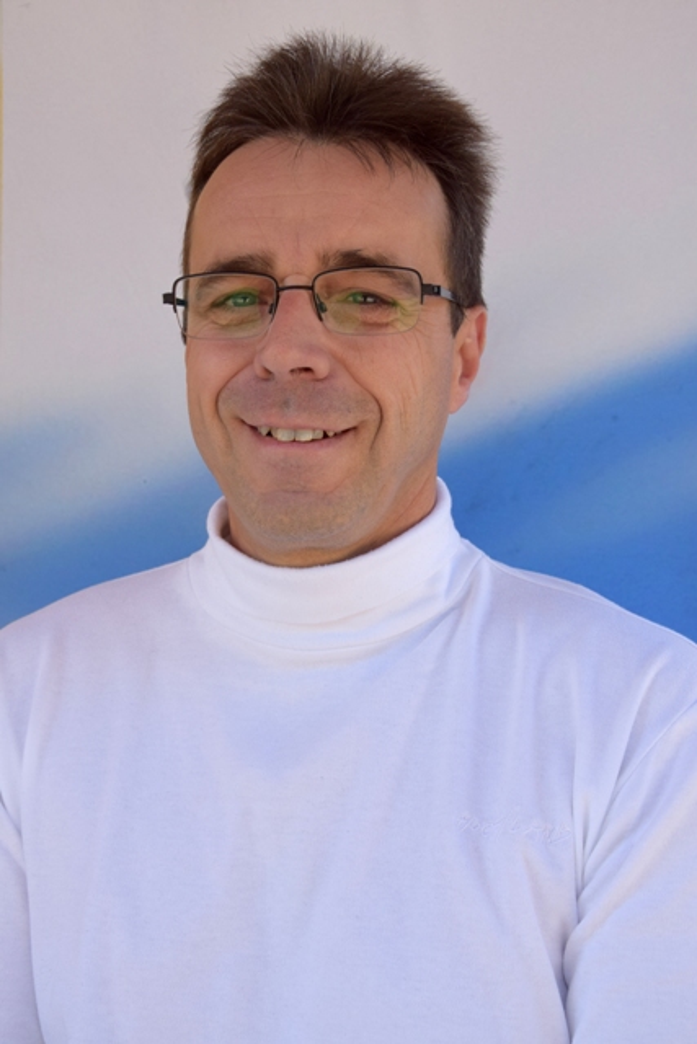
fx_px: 1480
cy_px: 522
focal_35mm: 51
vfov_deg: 38.9
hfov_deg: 26.5
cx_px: 348
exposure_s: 1/250
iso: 400
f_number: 8
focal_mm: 34
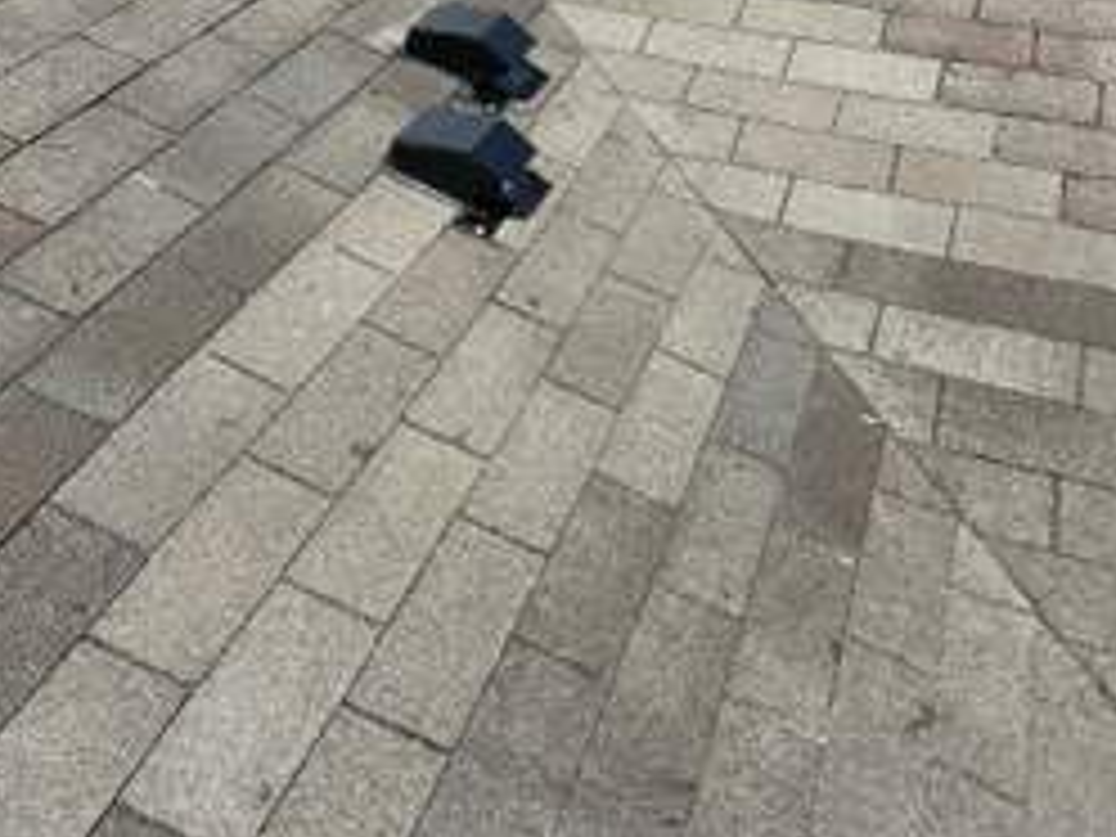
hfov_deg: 44.7
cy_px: 198
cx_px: 644
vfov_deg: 33.6
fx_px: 1354
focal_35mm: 42
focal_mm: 4.2
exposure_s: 1/3731
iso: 32
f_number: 1.6
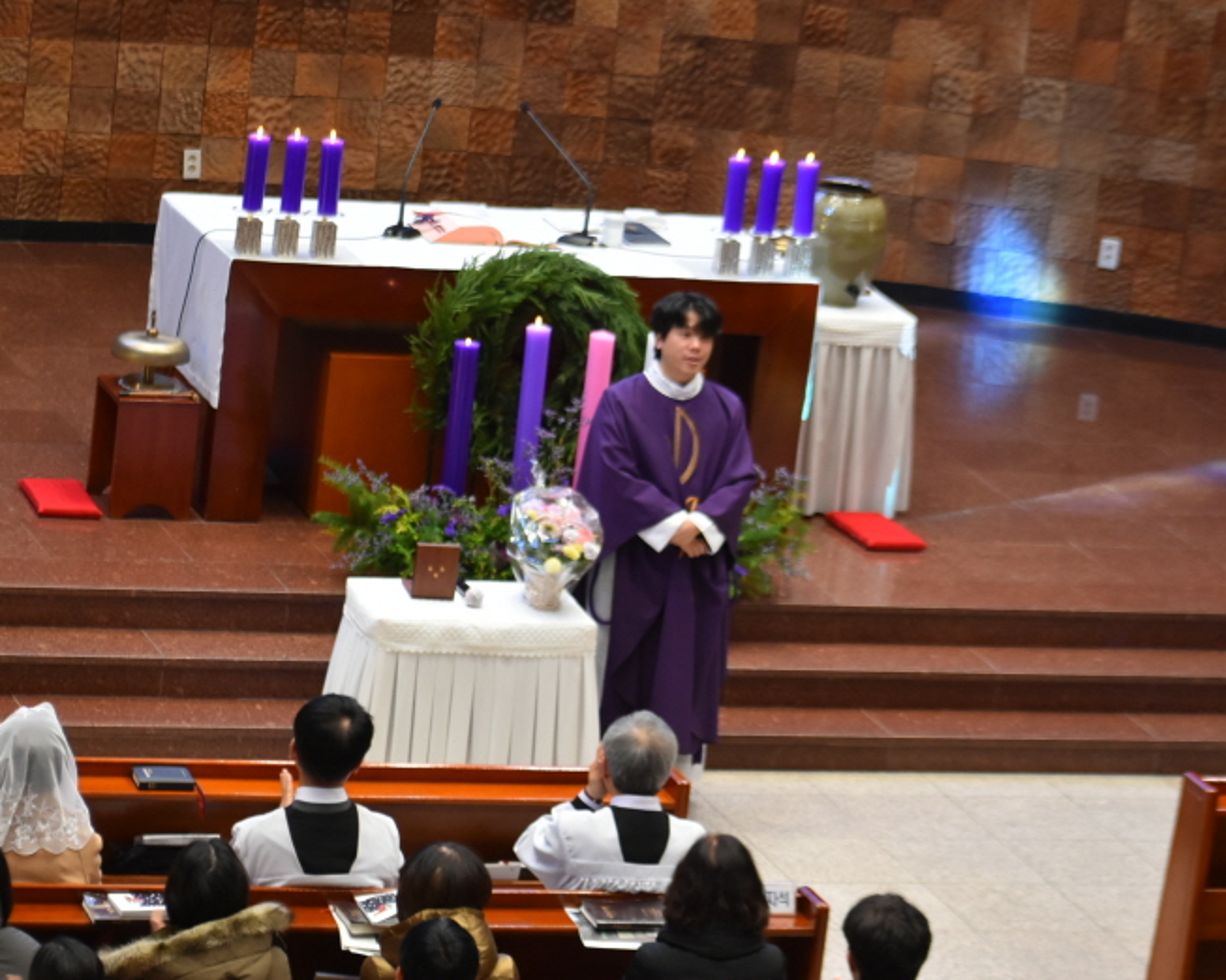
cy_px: 601
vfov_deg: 10.2
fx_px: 5477
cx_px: 460
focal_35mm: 151
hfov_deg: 12.8
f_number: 4.5
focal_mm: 70
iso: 800
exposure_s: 1/60
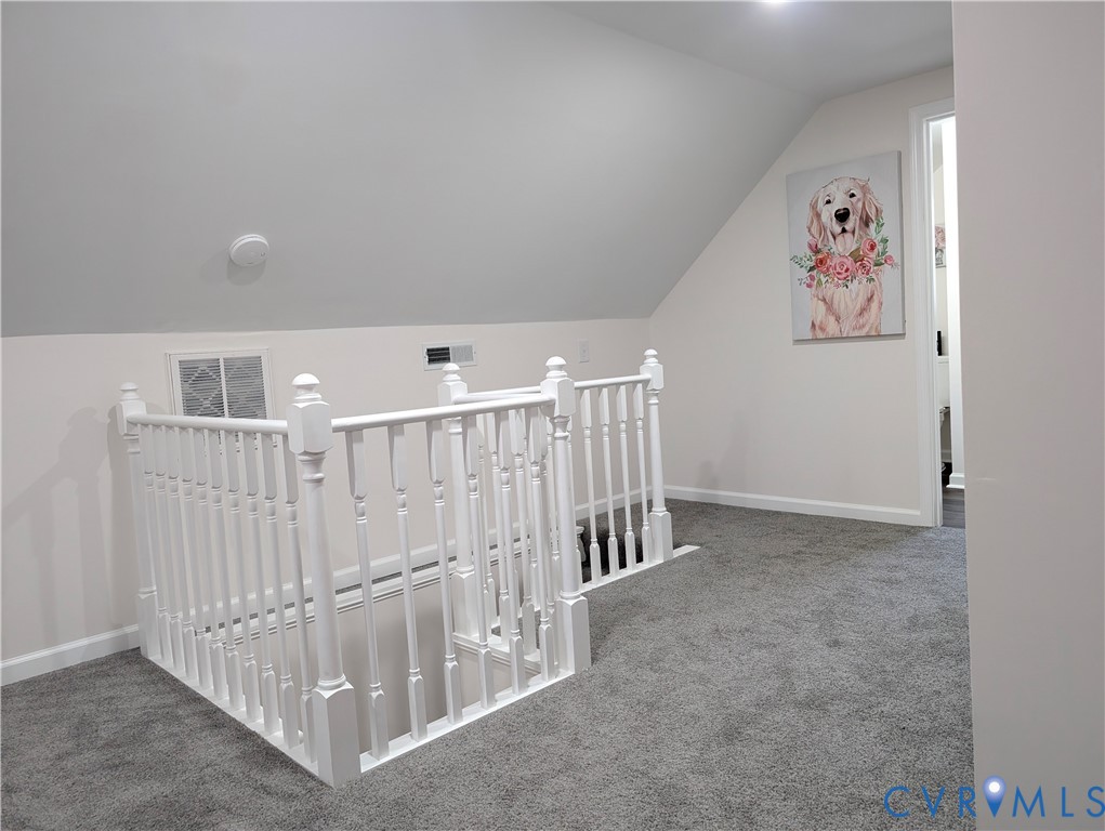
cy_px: 416
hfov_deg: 71.5
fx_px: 767
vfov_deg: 56.9
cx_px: 552
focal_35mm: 24
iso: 396
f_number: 1.68
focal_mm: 6.9
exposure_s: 1/120
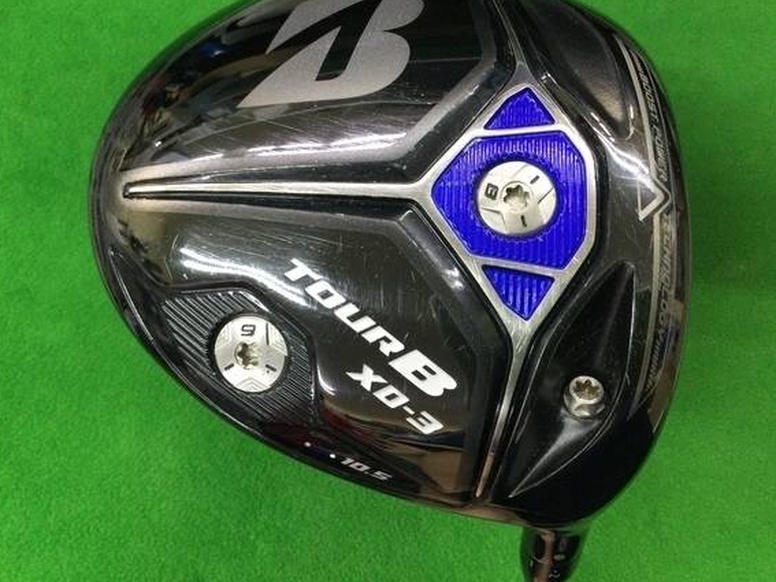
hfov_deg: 52.6
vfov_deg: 40.6
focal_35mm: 35
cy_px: 257
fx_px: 784
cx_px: 406
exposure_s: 1/30
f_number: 2.4
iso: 125
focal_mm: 3.3
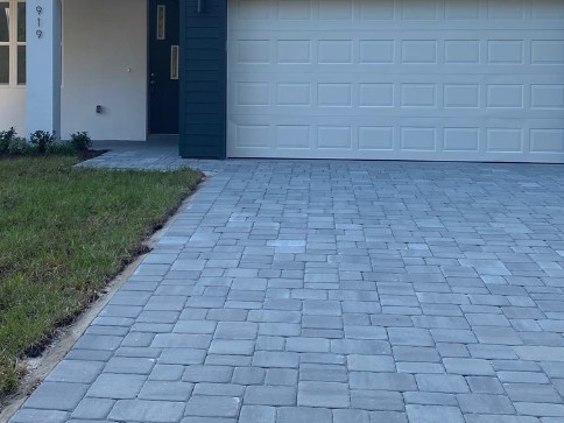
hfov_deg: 34.9
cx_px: 253
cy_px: 111
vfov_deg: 26.3
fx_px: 896
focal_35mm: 55
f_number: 1.8
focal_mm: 4.25
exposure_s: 1/513
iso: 32
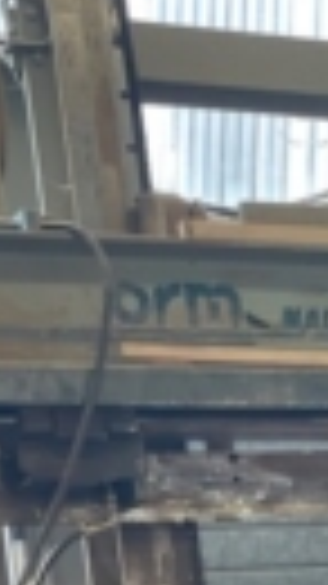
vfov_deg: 13.9
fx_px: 2369
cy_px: 520
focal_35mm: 153
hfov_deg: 7.9
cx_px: 350
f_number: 2
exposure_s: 1/122
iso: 125
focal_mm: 6
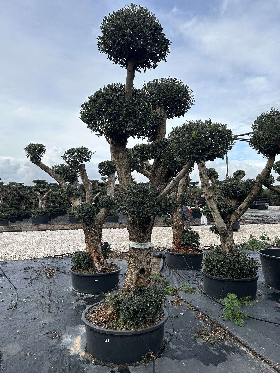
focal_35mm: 26
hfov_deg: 53.1
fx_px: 280
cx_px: 140
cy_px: 186
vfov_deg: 67.3
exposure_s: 1/1621
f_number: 1.5
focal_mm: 5.7
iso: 50
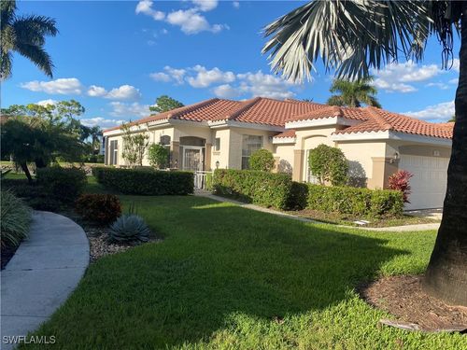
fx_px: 351
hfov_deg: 67.3
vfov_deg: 53.1
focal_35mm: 26
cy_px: 175
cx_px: 234
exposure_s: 1/1961
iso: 32
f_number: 1.8
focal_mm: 4.25
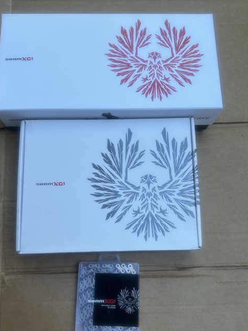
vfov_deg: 59.6
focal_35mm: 30
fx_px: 287
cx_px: 124
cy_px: 195
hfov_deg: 46.8
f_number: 1.78
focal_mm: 6.86
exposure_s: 1/444
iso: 80
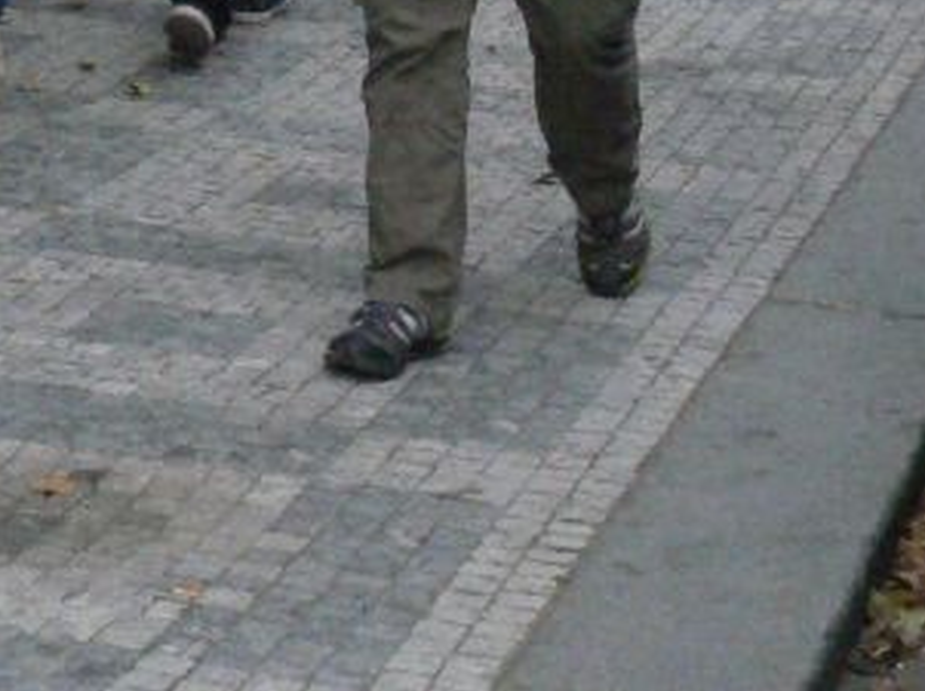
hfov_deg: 12.8
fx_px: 4057
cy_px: -358
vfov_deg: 9.5
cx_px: -117
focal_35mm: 152
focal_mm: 7.4
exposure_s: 1/320
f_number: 5.6
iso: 400
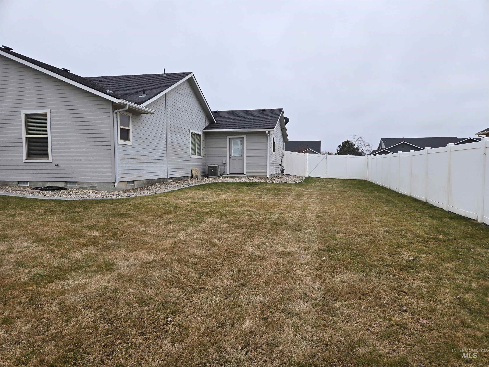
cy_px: 184
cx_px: 244
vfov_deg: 58.9
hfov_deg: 73.9
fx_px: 325
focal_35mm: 23
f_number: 1.8
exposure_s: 1/180
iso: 32
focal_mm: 5.4
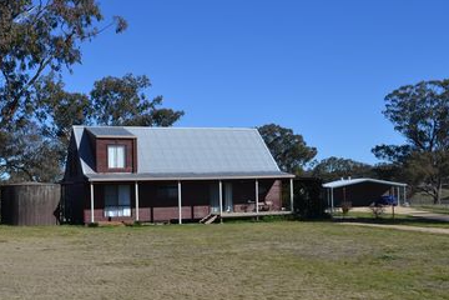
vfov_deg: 28.6
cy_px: 151
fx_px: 586
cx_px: 187
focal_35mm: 47
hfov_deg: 41.8
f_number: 8
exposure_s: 1/250
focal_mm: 24
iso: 100
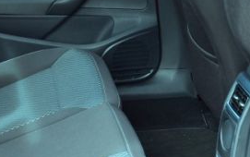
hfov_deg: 21.0
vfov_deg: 13.1
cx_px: 109
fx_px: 675
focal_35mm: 99
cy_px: 148
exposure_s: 1/125
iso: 200
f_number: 4.5
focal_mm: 22
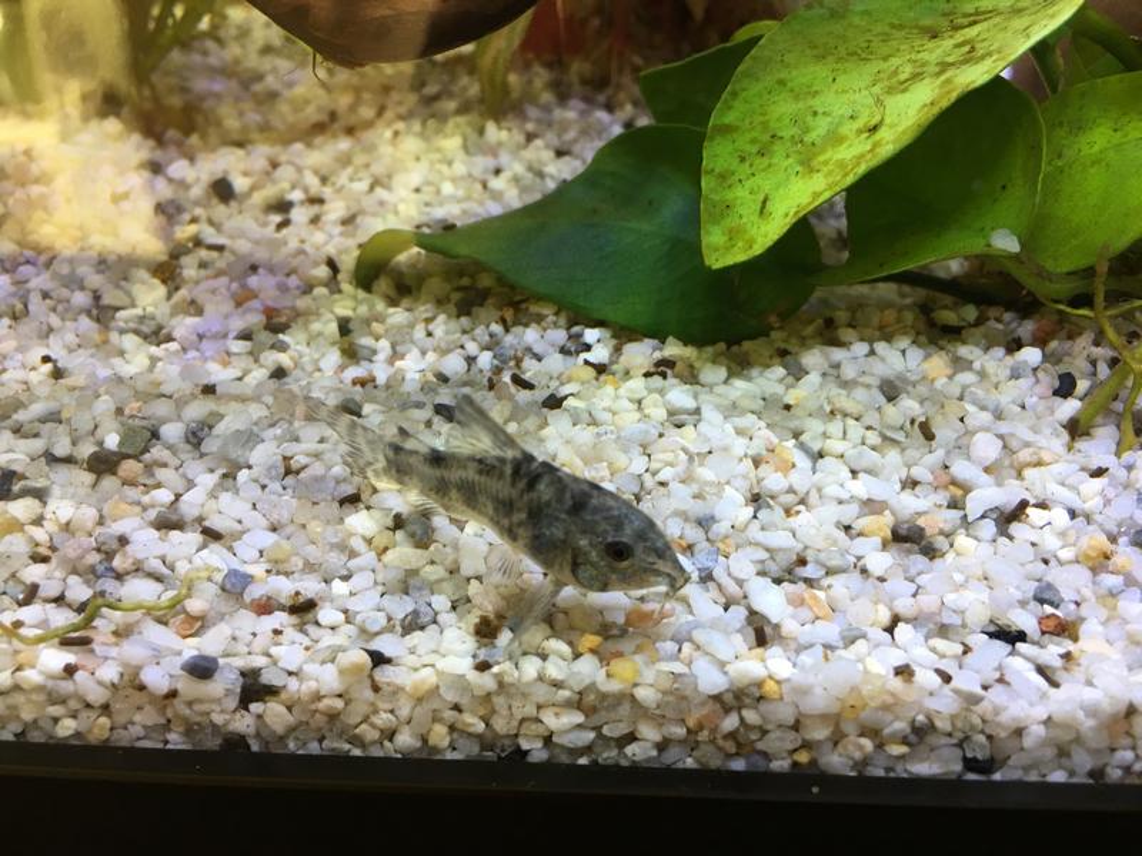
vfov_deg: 48.2
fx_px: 957
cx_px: 571
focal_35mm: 29
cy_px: 428
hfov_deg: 61.7
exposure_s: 1/17
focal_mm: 4.15
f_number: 2.2
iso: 50
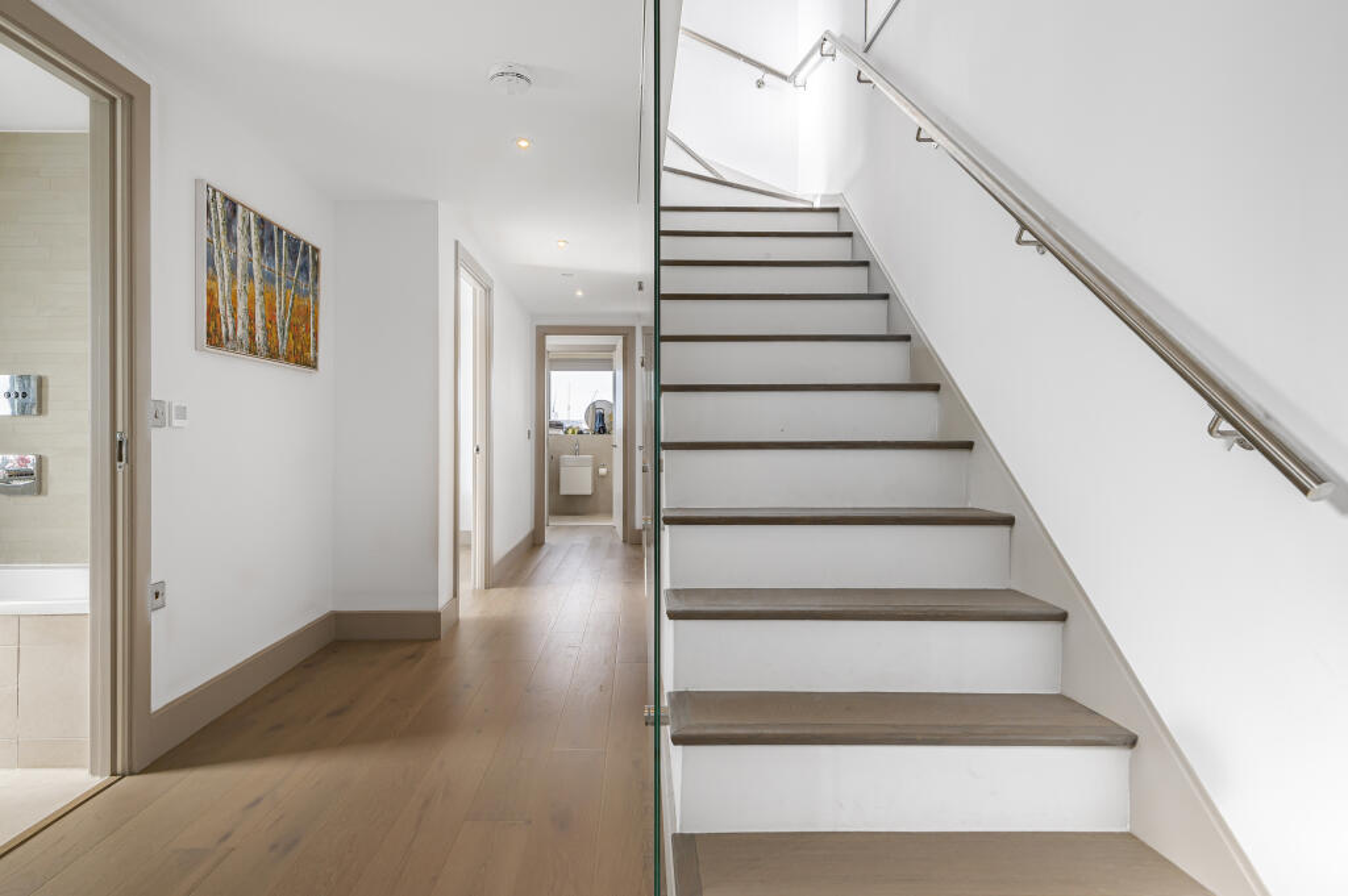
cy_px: 448
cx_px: 674
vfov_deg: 64.5
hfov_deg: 87.0
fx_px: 711
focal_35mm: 19
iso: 250
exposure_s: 1/60
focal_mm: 19
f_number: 9
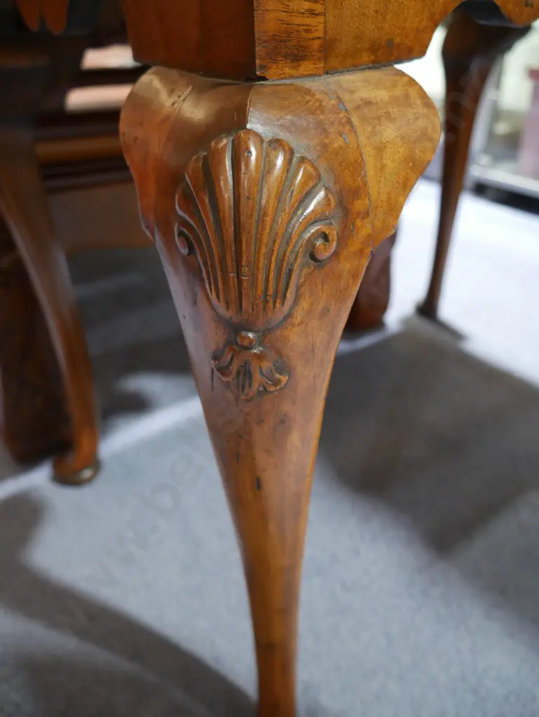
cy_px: 358
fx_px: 581
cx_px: 270
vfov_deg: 63.4
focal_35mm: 28
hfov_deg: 49.8
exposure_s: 1/60
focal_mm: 14
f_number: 3.5
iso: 1600
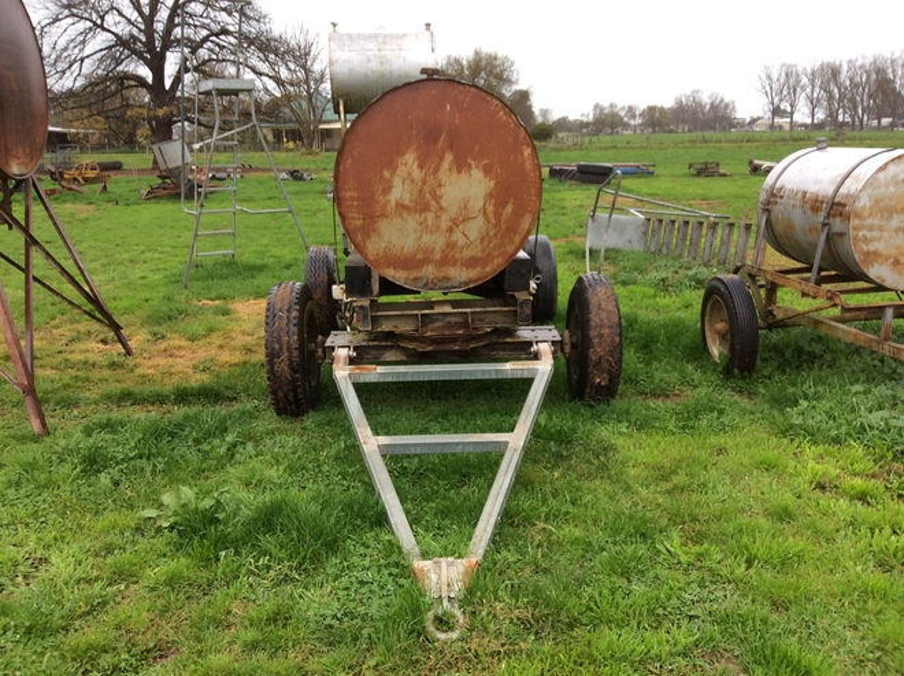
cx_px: 452
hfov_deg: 56.9
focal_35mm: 32
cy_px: 338
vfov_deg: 44.1
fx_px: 834
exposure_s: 1/33
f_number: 2.4
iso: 40
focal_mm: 3.3
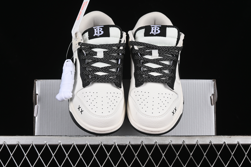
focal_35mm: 75
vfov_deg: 18.2
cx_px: 126
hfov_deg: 27.0
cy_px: 84
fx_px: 523
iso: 160
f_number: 8
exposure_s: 1/80
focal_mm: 50
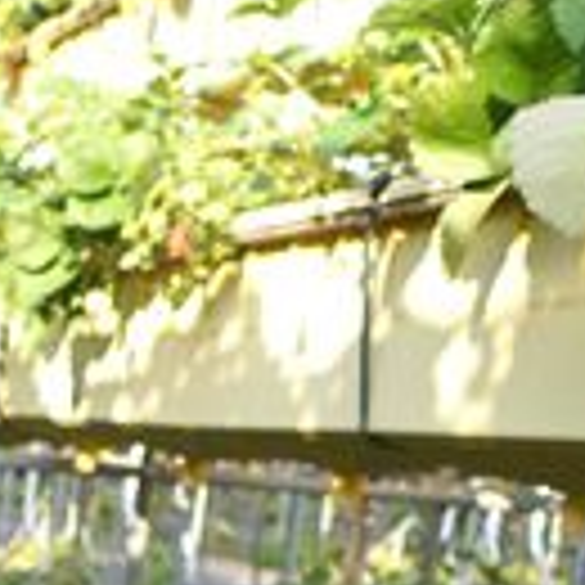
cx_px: -400
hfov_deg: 15.2
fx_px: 1950
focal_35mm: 102
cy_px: 965
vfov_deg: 15.3
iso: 125
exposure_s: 1/160
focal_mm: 8.8
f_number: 2.8
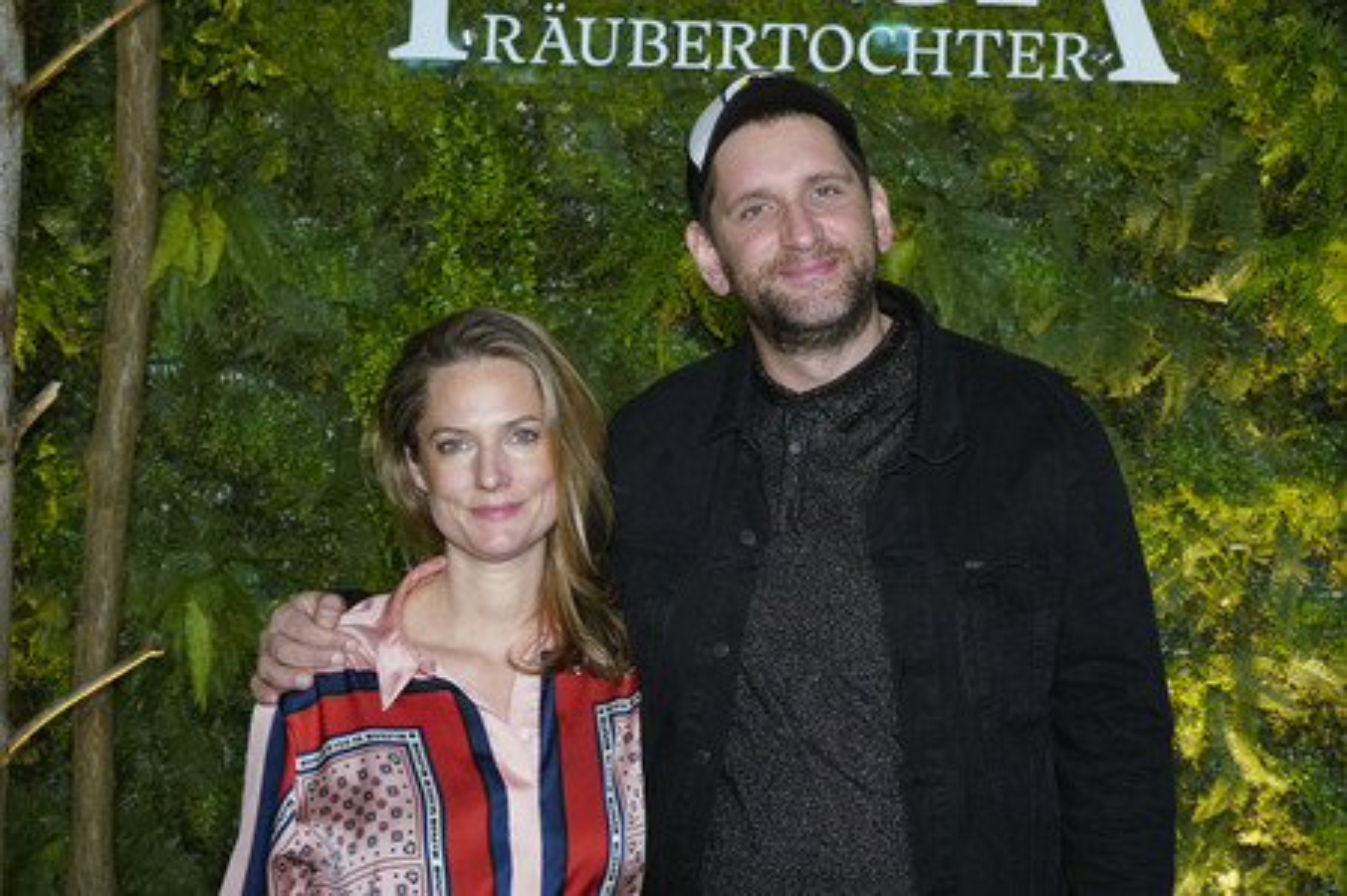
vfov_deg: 26.0
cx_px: 674
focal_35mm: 52
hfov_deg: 38.2
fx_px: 1944
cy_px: 448
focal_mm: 52
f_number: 5.6
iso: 2000
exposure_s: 1/160
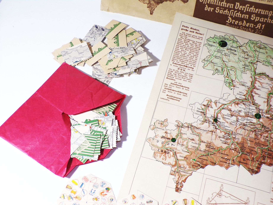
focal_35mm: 49
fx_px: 386
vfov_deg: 29.7
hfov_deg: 38.9
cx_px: 136
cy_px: 102
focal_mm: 8.7
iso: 80
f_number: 3.5
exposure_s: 1/60
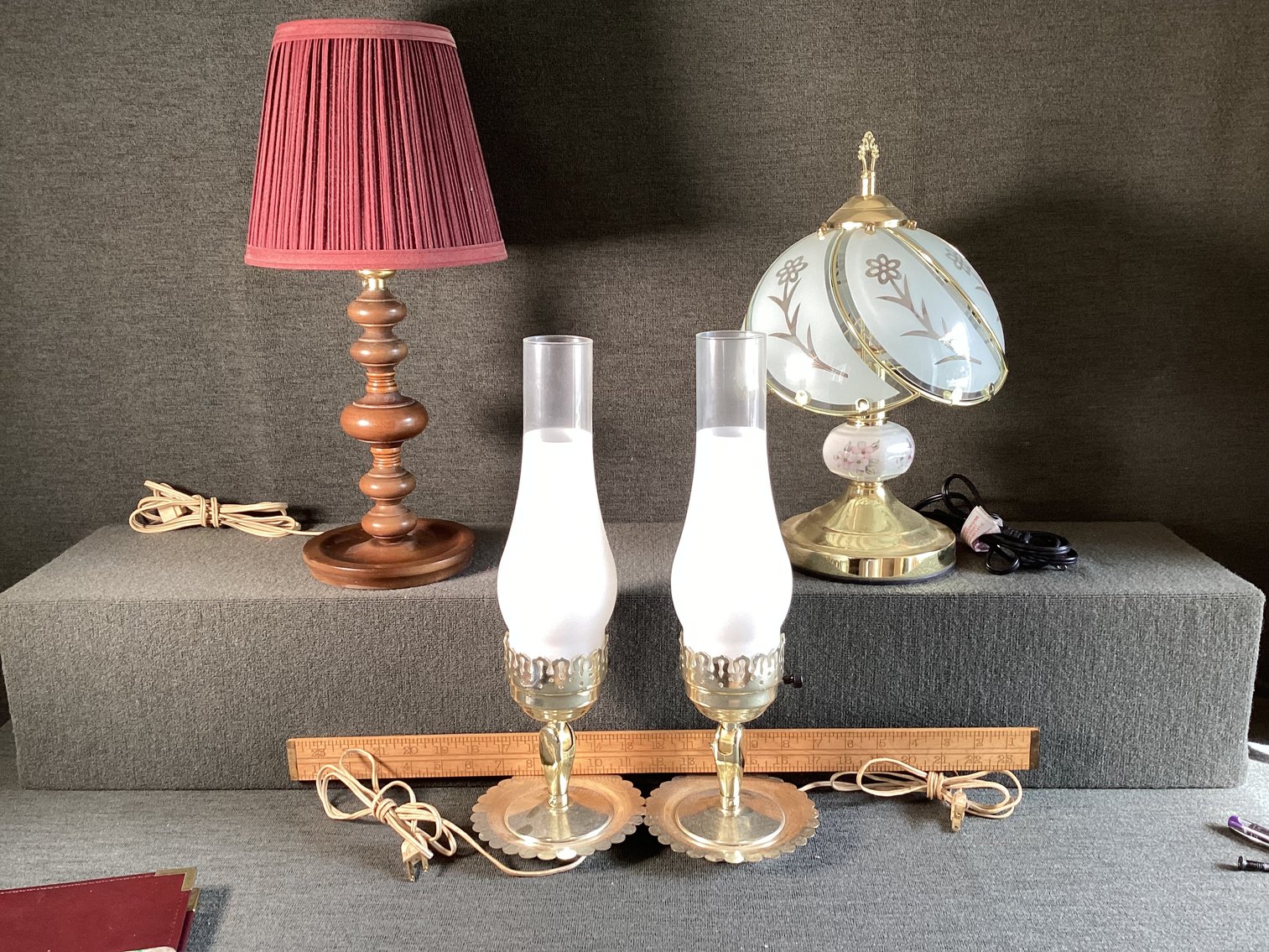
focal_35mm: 31
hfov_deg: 58.3
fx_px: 1137
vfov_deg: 45.4
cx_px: 634
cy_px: 476
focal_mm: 3.3
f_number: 2.4
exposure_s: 1/50
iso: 80
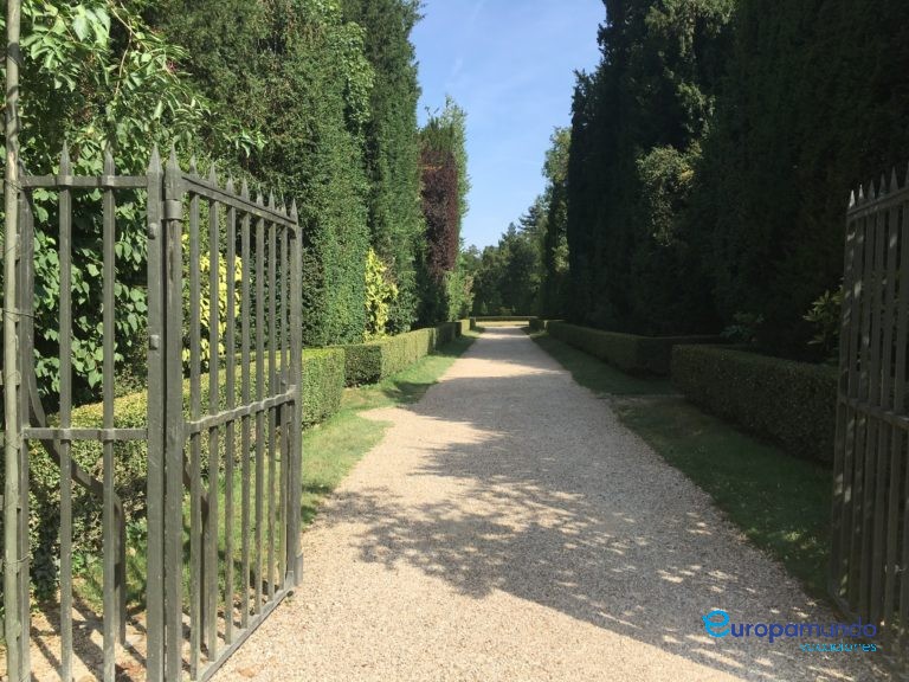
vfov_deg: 48.2
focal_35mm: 29
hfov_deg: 61.7
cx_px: 454
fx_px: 762
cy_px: 341
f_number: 2.2
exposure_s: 1/1040
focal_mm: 4.15
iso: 25
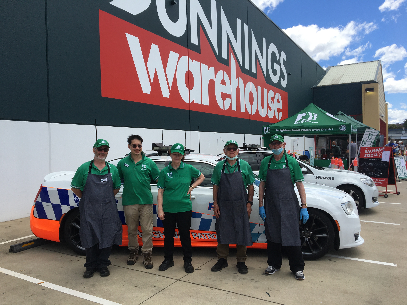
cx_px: 204
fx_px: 341
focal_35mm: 29
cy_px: 152
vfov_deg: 48.2
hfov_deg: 61.7
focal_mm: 4.15
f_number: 2.2
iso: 25
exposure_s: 1/1538
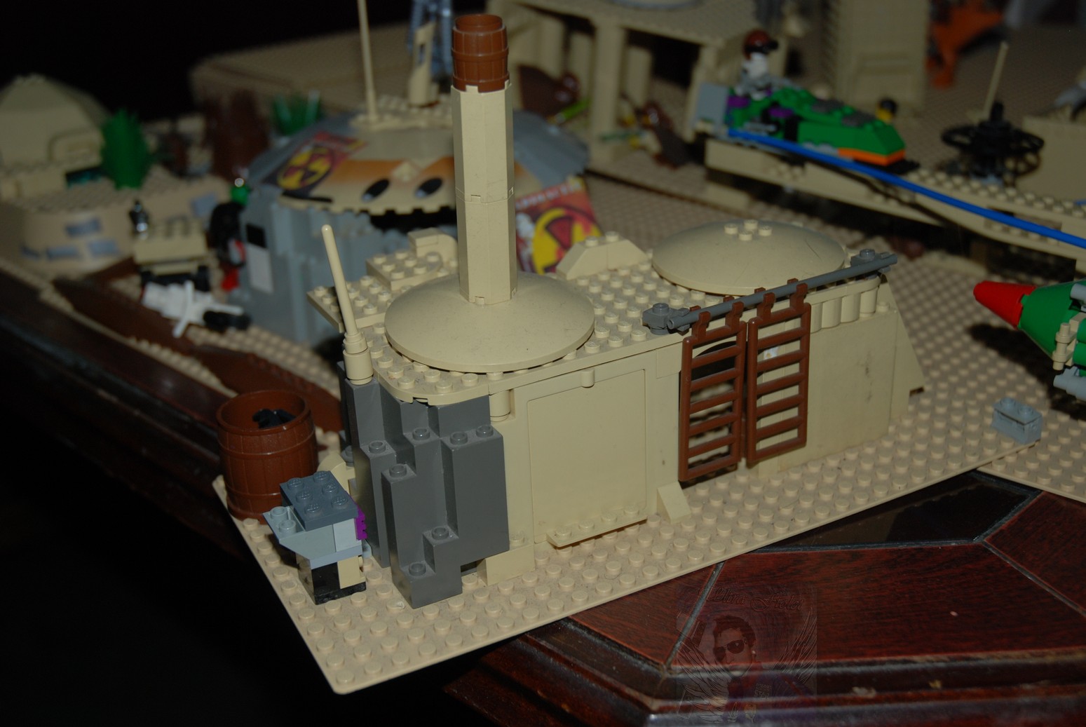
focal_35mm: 46
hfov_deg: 42.3
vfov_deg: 29.0
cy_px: 364
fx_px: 1404
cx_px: 543
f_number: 4
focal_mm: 31
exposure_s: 1/60
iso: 200
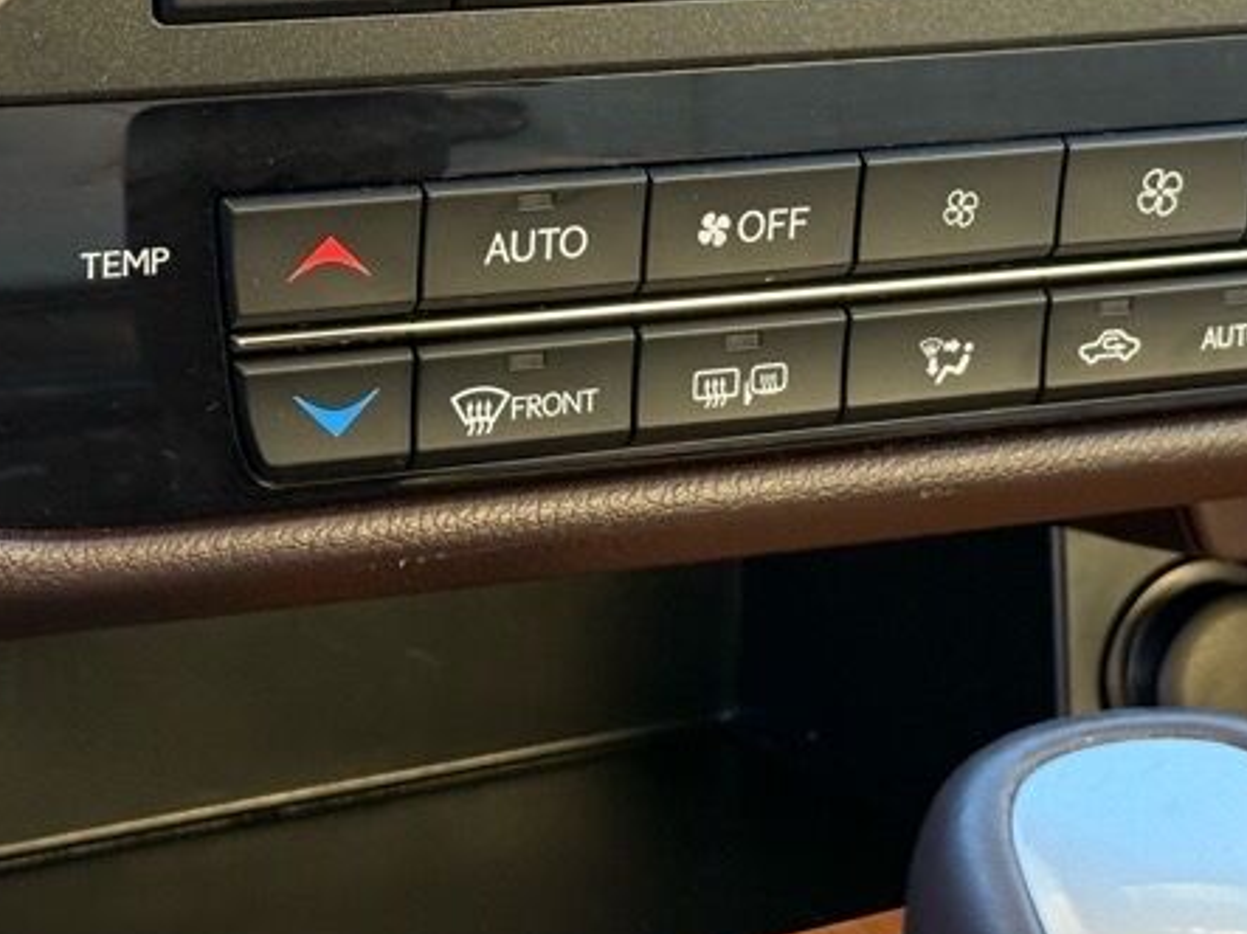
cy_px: 346
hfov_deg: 17.7
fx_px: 3998
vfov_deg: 13.3
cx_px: 766
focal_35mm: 111
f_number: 1.78
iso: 200
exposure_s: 1/63
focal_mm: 6.76
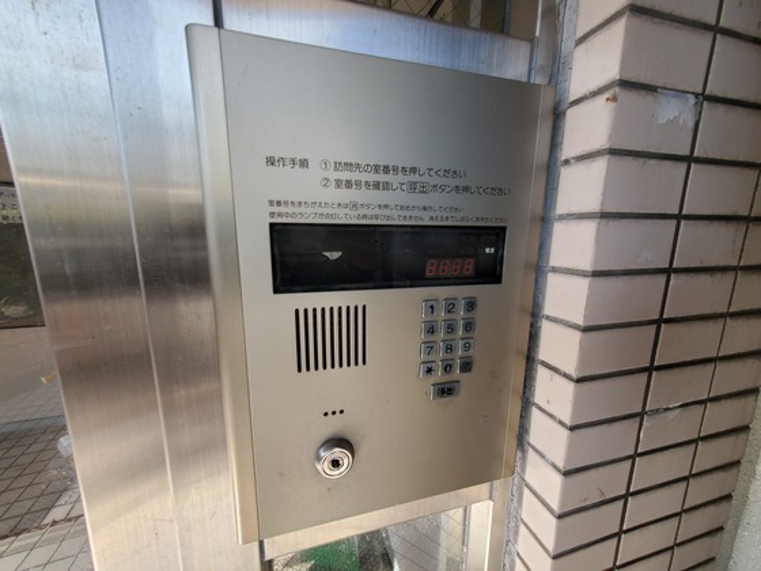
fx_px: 286
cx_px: 380
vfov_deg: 89.9
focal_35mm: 13
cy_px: 286
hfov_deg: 106.2
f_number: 2.2
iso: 50
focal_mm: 1.8
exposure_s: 1/185
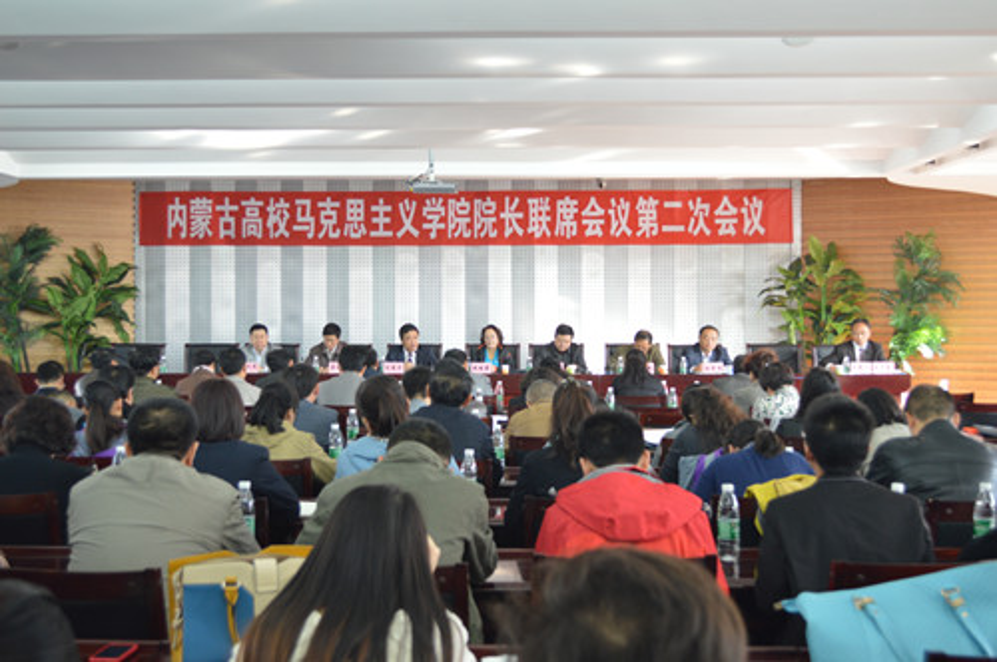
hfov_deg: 45.0
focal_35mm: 44
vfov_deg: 30.8
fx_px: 1203
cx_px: 498
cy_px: 331
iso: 400
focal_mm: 29
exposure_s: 1/20
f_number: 4.5
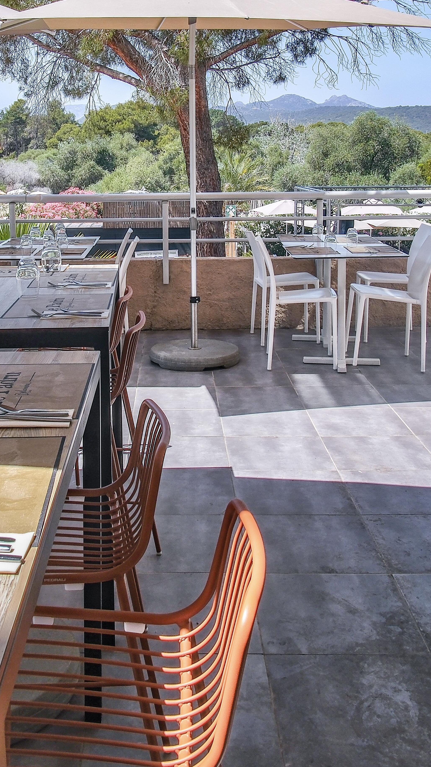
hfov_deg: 29.5
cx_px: 142
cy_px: 259
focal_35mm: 40
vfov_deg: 49.6
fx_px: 813
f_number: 11
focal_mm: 12
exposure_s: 1/125
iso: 125
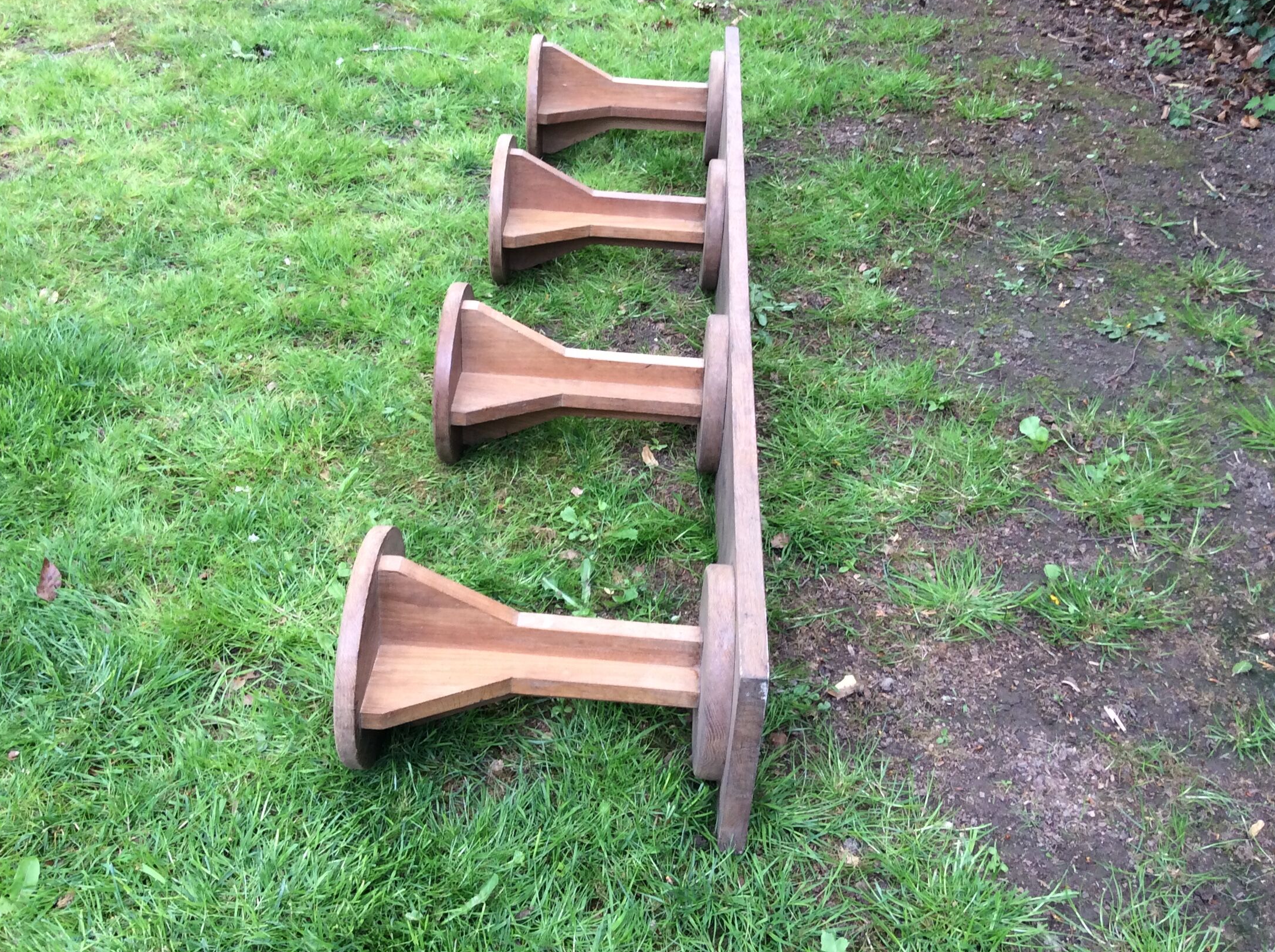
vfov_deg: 37.6
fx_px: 1397
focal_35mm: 38
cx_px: 628
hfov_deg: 49.0
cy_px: 416
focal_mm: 3.3
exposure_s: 1/100
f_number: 2.4
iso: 40
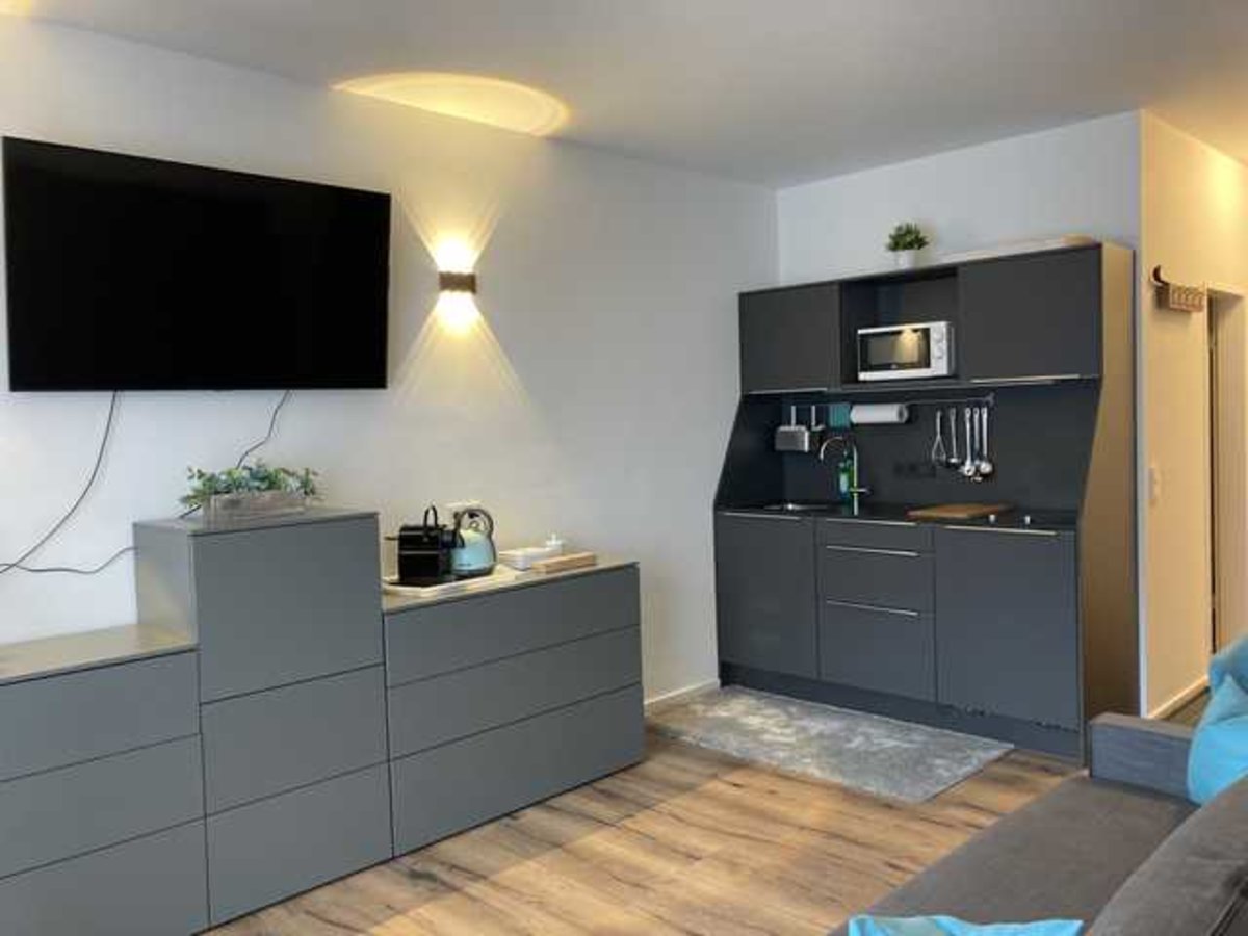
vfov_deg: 49.7
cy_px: 468
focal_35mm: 28
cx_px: 624
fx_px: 1009
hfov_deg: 63.4
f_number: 1.8
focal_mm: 3.99
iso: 200
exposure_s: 1/50
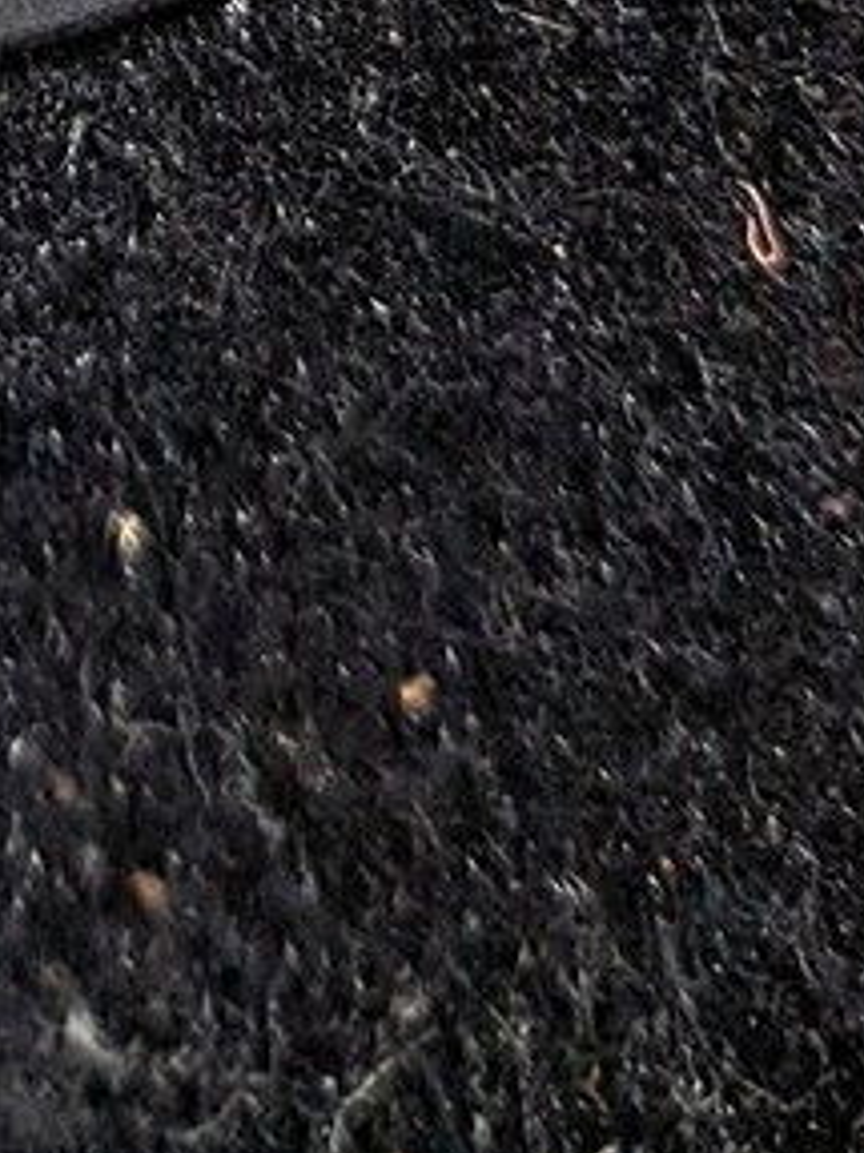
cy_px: -1133
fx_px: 3863
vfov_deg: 14.3
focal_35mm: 116
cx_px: -490
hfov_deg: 12.1
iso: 80
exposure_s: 1/50
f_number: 1.7
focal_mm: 4.2
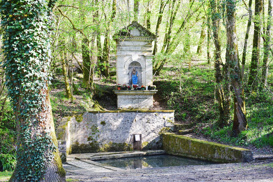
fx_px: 455
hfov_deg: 33.4
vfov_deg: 22.6
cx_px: 136
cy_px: 91
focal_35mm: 60
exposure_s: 1/160
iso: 400
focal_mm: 40
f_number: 6.3
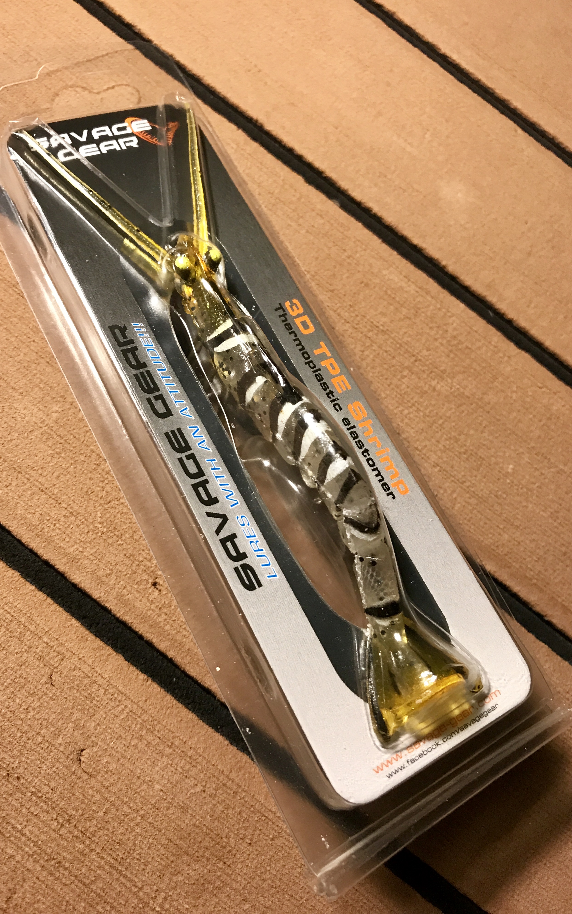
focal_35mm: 30
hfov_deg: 41.7
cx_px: 244
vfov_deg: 62.9
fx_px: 748
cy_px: 452
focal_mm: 3.99
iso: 50
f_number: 1.8
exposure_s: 1/15
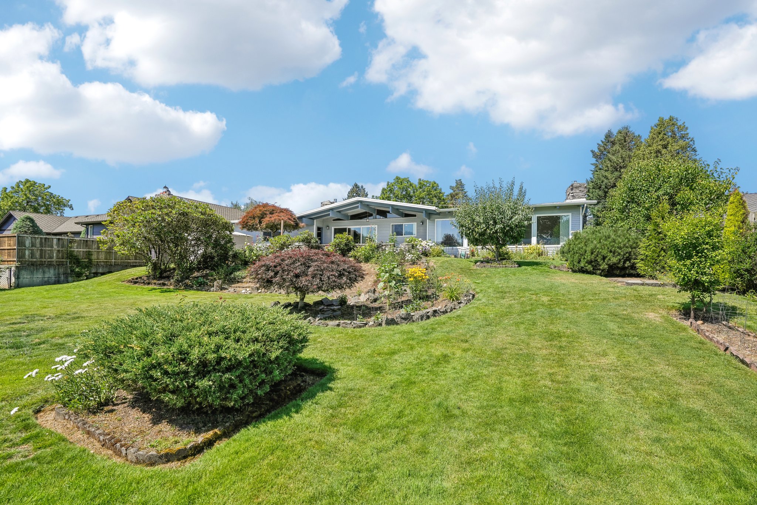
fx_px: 336
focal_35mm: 16
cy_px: 252
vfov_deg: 73.7
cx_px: 378
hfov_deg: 96.7
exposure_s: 1/800
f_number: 8
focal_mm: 16
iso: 400
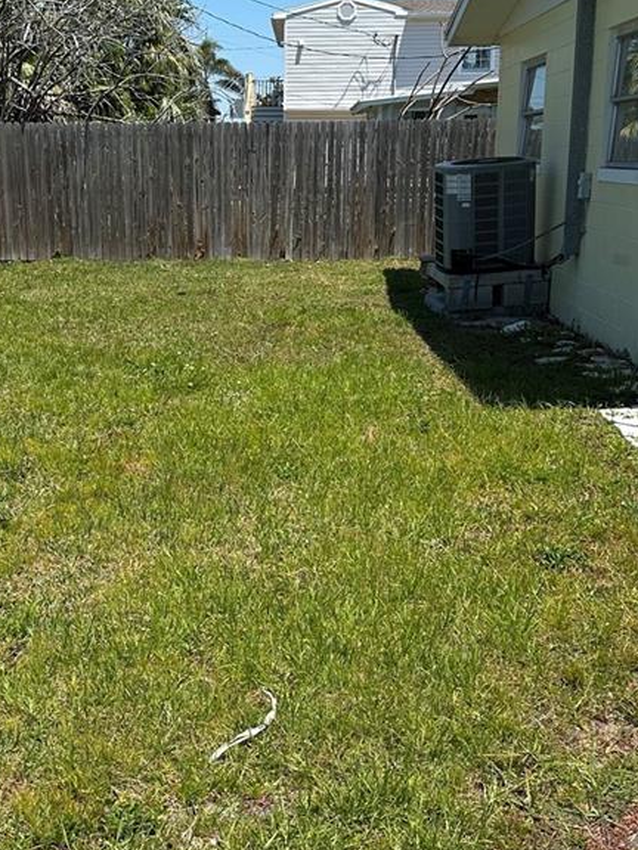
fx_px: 1229
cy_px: 472
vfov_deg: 38.1
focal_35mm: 50
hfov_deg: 29.0
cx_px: 245
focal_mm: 6.86
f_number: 1.78
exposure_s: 1/4545
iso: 80
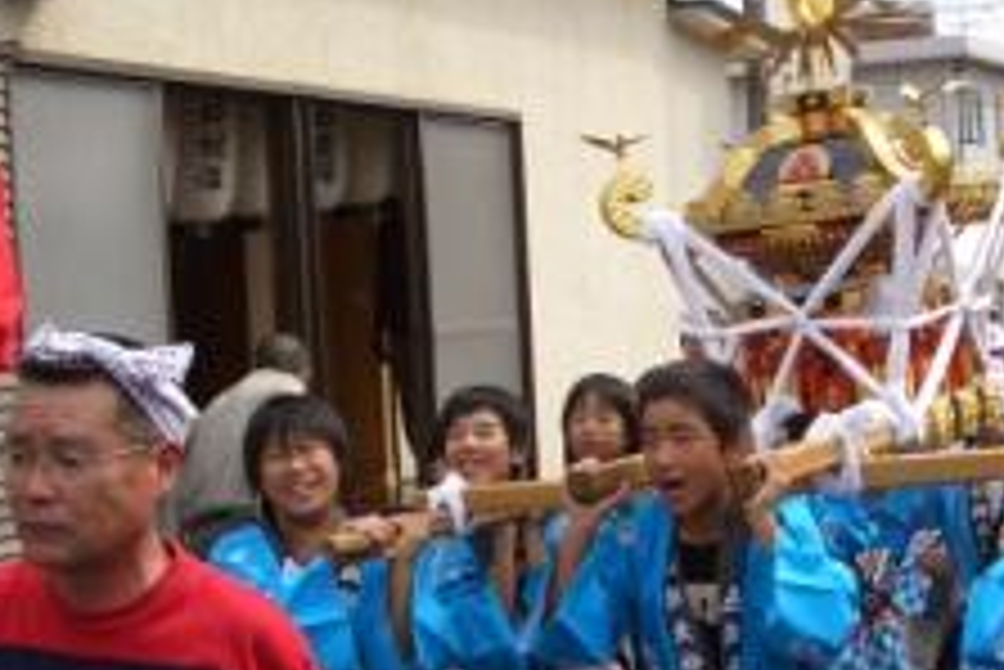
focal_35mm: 73
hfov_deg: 27.6
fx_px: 2037
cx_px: 617
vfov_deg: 18.7
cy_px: 310
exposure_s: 1/250
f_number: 4.3
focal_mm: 5.8
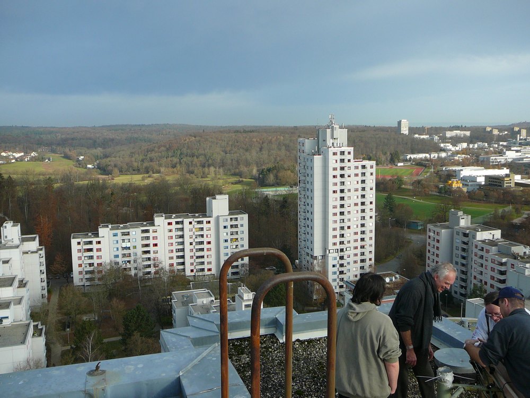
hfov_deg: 52.6
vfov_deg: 40.7
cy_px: 199
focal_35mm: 35
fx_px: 536
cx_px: 265
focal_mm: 5.2
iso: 80
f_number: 2.8
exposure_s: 1/640
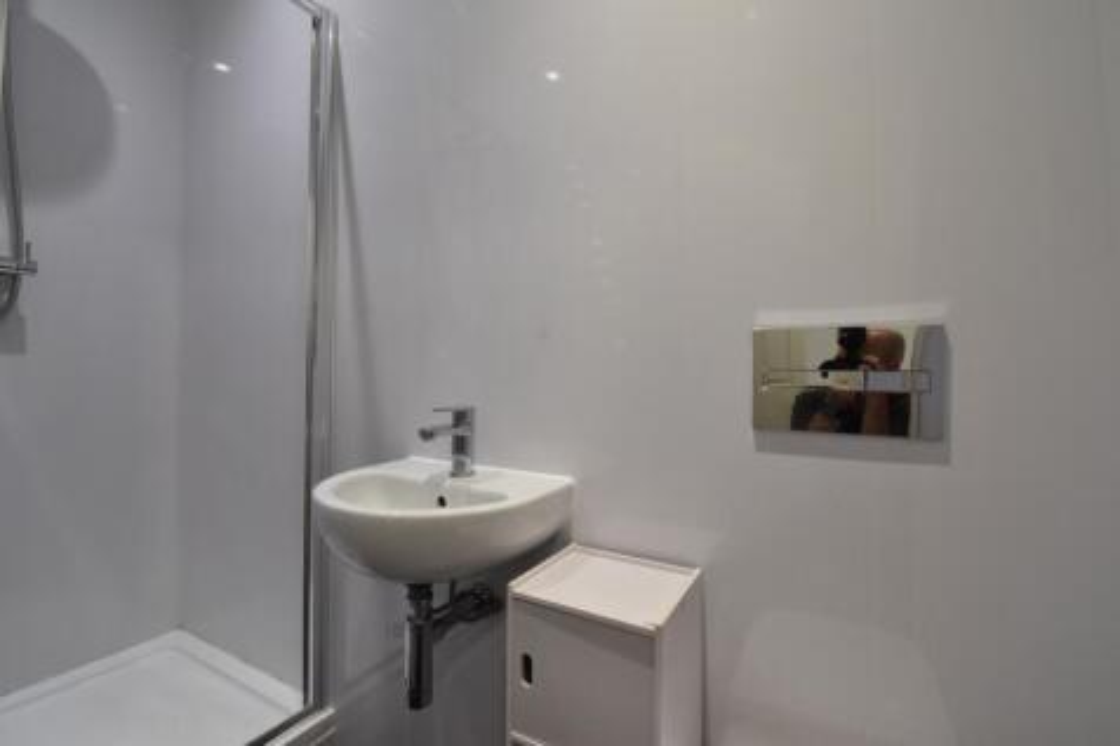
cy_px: 373
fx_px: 466
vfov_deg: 77.3
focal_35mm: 15
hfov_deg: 100.4
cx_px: 560
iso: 1250
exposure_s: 1/15
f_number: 13
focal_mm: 10
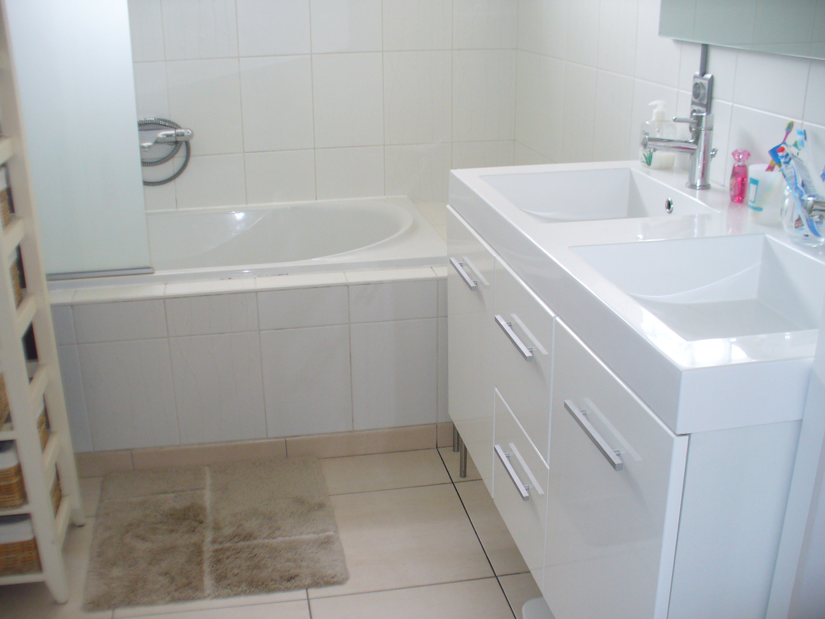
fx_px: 882
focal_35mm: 37
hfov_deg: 50.1
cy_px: 310
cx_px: 412
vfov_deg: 38.7
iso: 100
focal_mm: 6.1
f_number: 2.8
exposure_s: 1/13
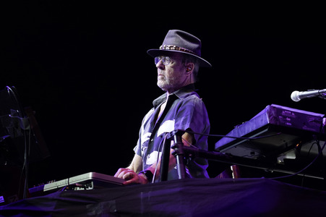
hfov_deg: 23.9
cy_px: 108
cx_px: 163
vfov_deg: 16.0
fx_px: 769
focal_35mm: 85
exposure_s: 1/320
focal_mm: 85
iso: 1250
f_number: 2.2
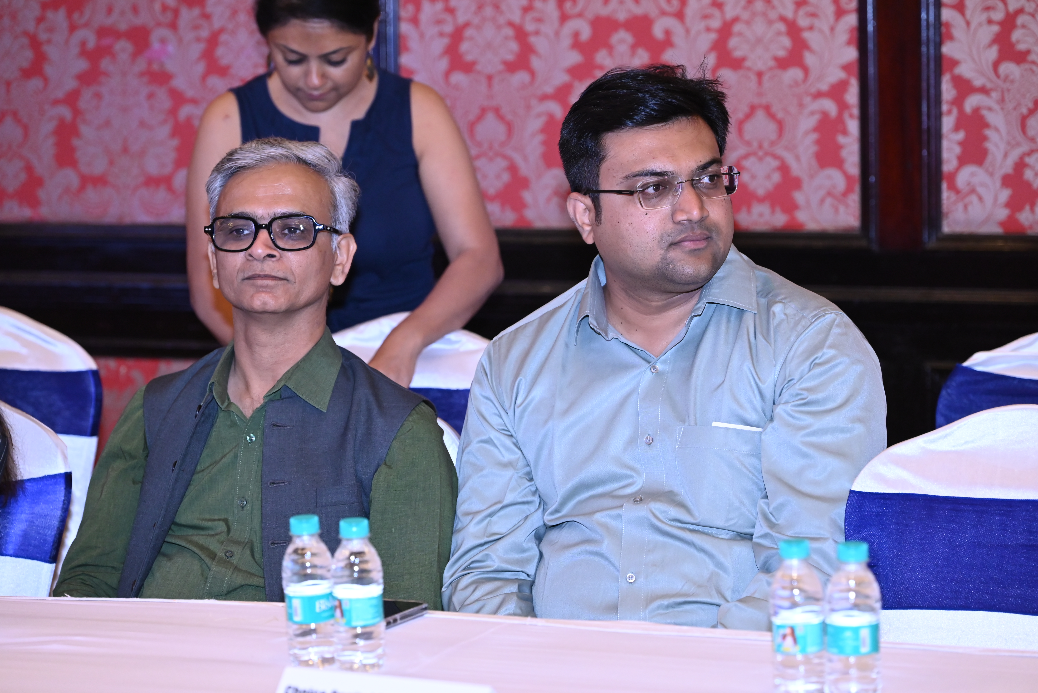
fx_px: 3461
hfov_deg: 17.1
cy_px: 346
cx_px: 519
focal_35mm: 120
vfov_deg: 11.4
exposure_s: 1/125
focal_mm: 120
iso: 2500
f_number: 5
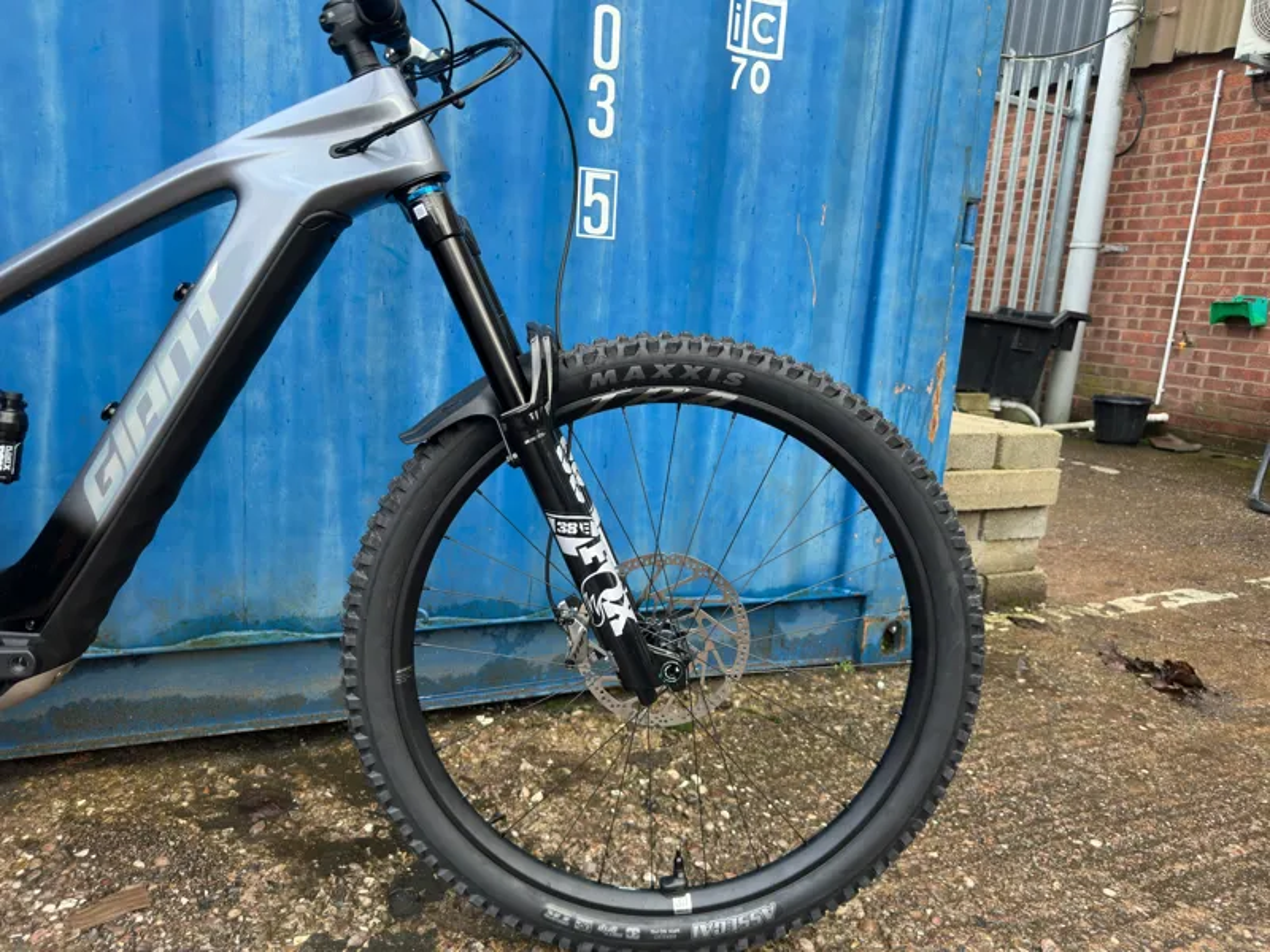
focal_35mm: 24
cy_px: 476
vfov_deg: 56.8
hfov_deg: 71.6
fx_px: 881
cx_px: 635
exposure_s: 1/121
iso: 100
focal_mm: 6.86
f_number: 1.78
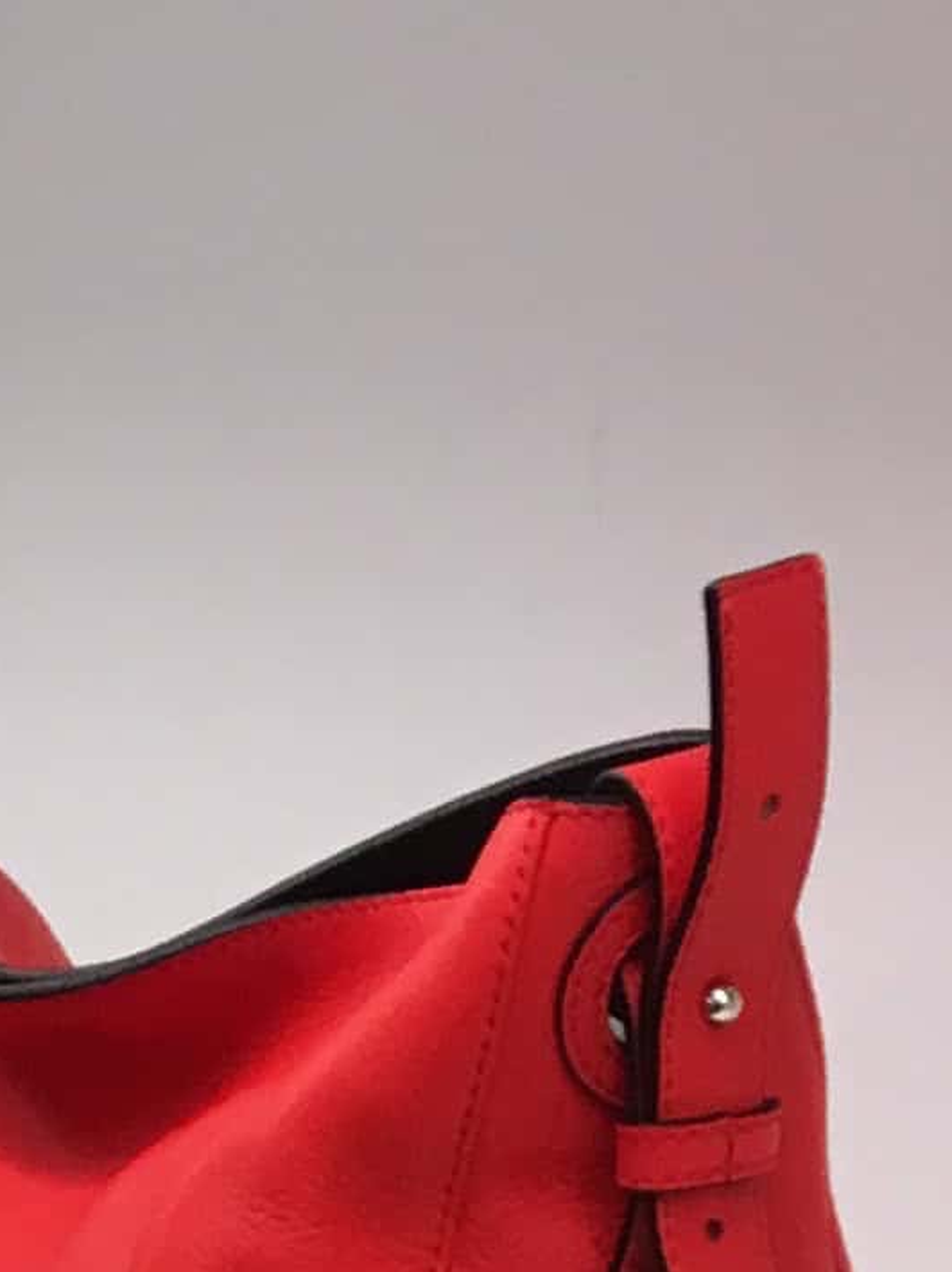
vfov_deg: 10.0
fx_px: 6056
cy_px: 3357
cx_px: -653
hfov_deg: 8.7
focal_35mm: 165
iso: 25
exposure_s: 1/40
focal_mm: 4.2
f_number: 2.2
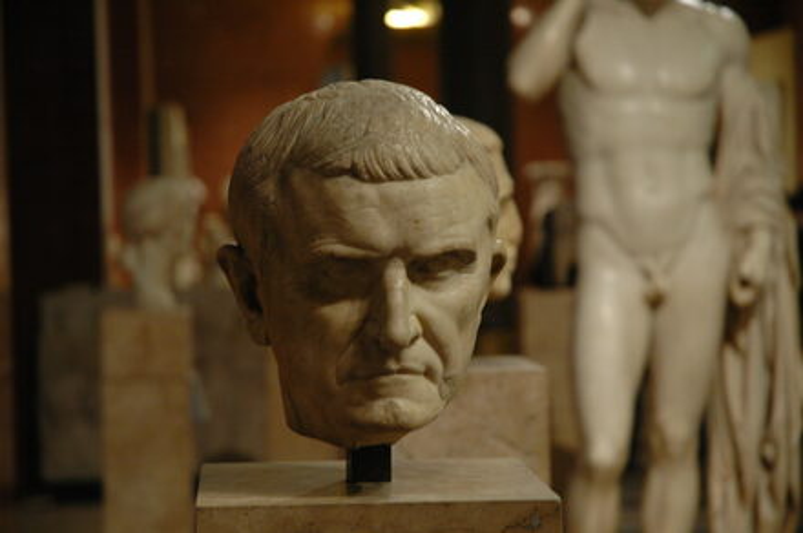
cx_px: 402
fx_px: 2339
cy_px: 266
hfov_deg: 19.5
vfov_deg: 13.0
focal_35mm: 105
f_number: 4.5
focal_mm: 70
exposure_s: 1/8
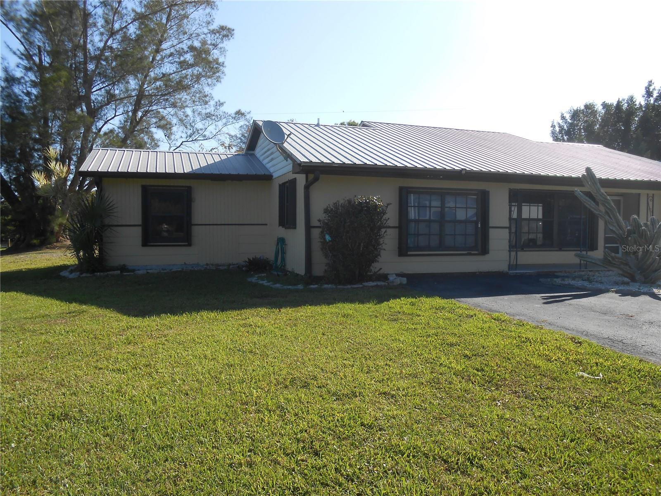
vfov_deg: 53.1
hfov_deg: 67.3
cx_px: 330
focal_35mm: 26
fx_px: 496
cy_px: 248
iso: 80
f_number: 3.5
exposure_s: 1/640
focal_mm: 4.6
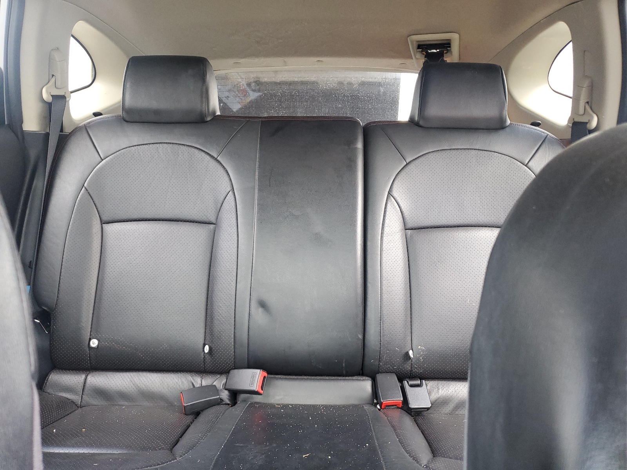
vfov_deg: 53.1
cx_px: 314
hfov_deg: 67.3
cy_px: 235
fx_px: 471
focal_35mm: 26
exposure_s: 1/60.2
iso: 155
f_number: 1.5
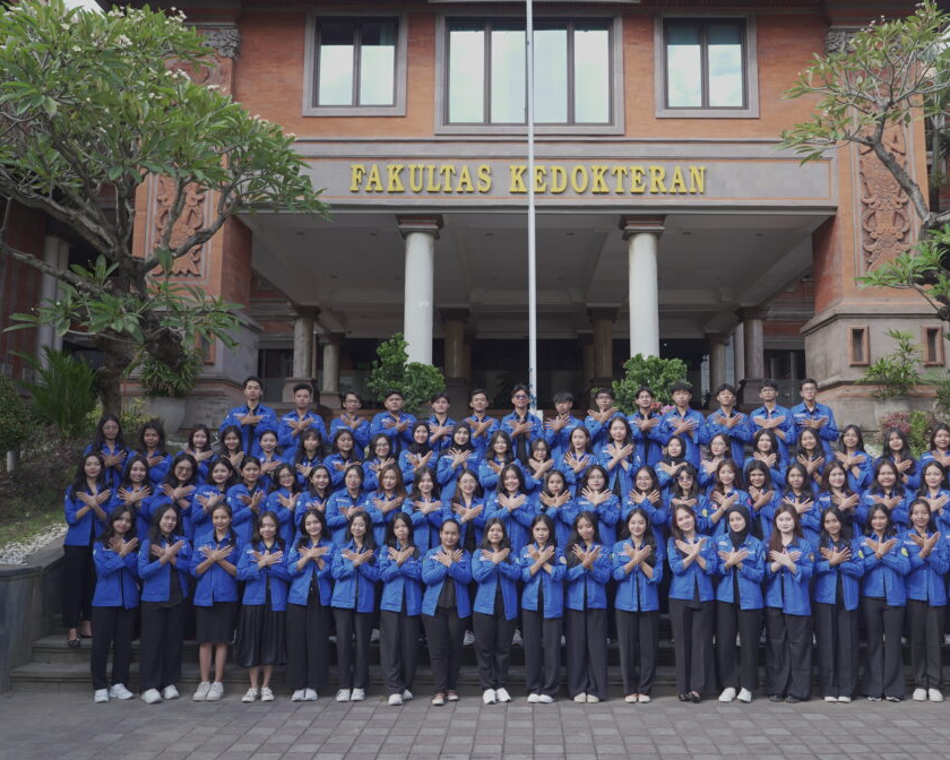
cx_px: 521
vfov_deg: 45.8
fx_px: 900
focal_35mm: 32
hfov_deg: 55.6
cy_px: 383
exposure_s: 1/100
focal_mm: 28
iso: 100
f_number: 4.5
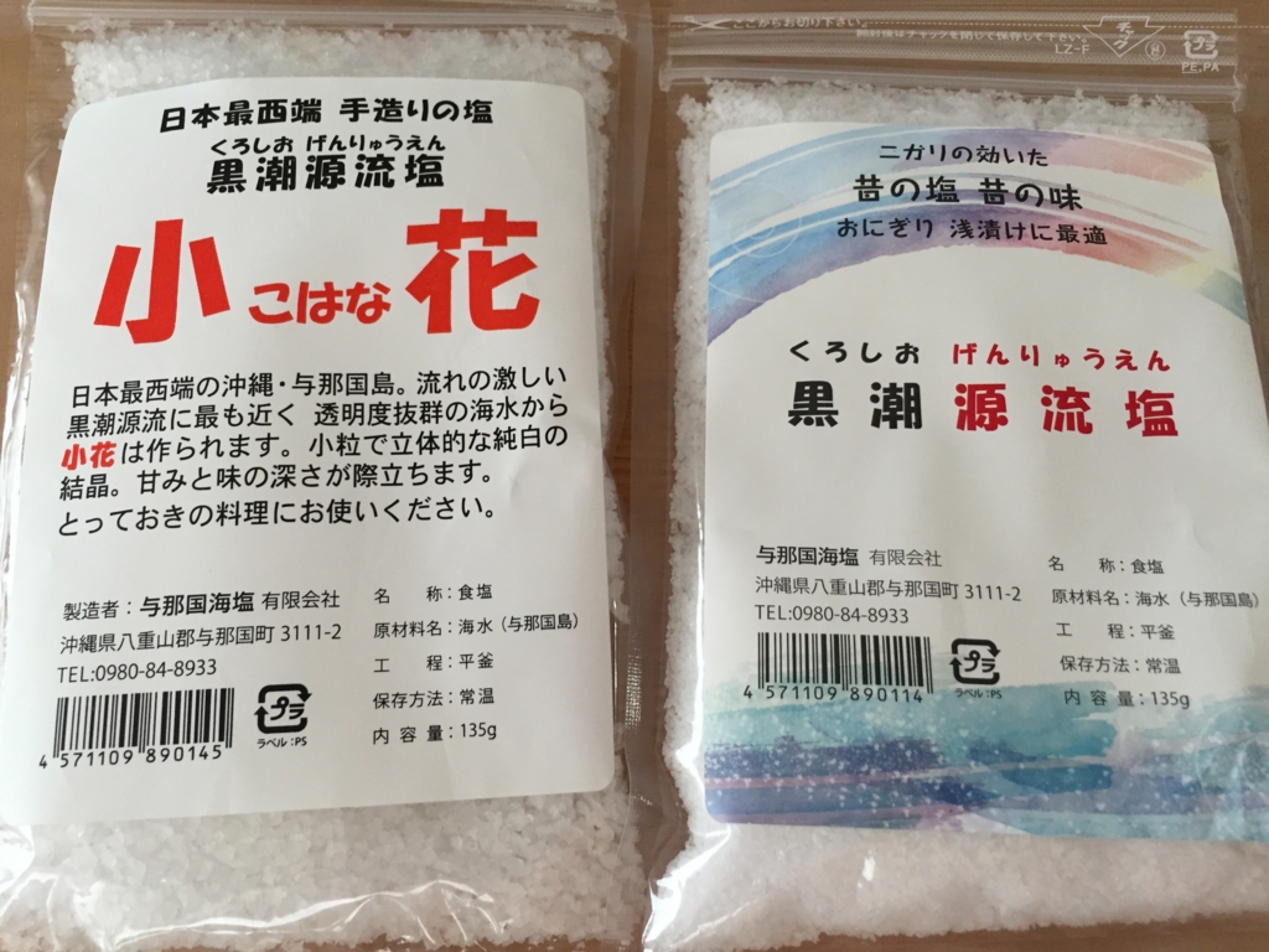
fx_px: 1063
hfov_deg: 61.7
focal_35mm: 29
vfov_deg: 48.2
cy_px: 476
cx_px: 634
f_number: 2.2
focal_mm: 4.15
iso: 50
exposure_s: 1/30
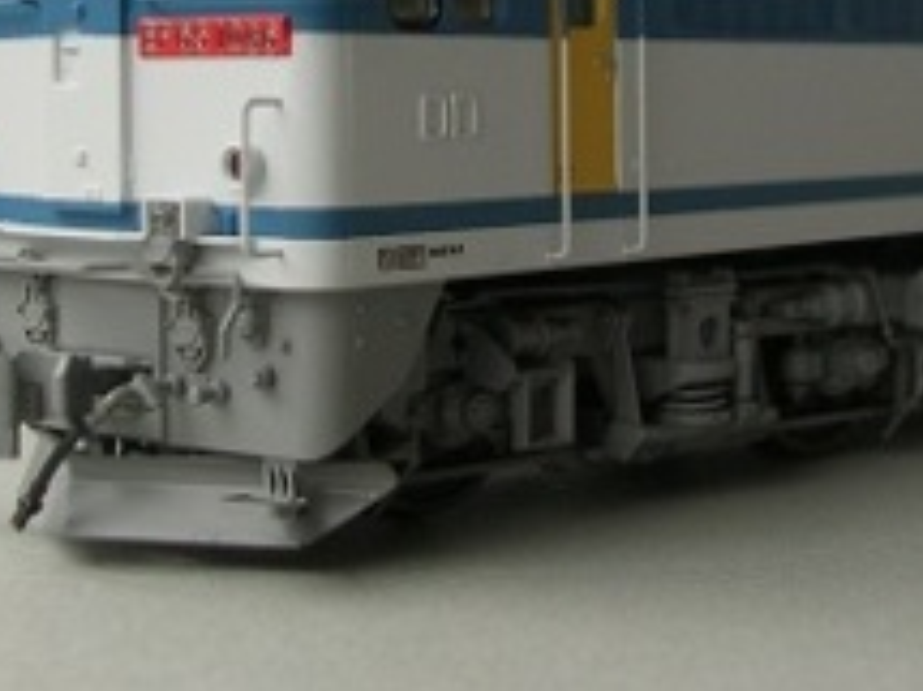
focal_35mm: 86
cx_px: 670
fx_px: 2292
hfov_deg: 22.6
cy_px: 26
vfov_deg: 16.8
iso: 50
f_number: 2.9
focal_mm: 6.2
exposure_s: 1/55.1
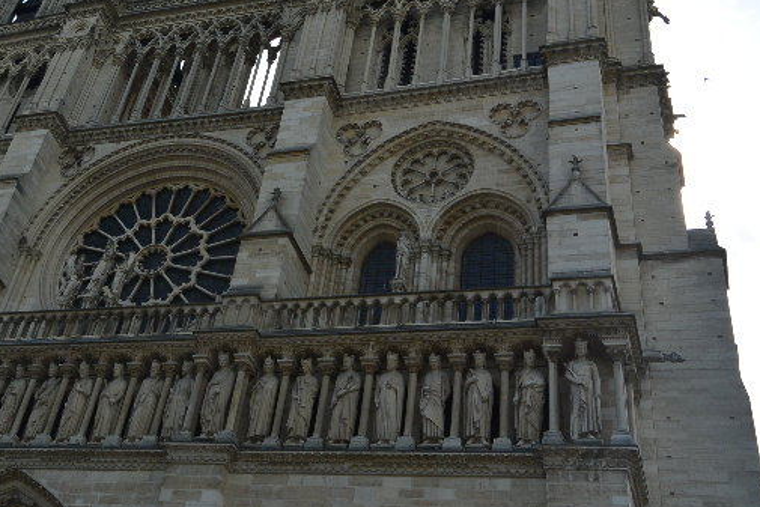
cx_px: 238
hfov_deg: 42.0
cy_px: 121
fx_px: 971
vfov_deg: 28.8
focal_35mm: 46
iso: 100
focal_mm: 11
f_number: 4.5
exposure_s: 1/1250
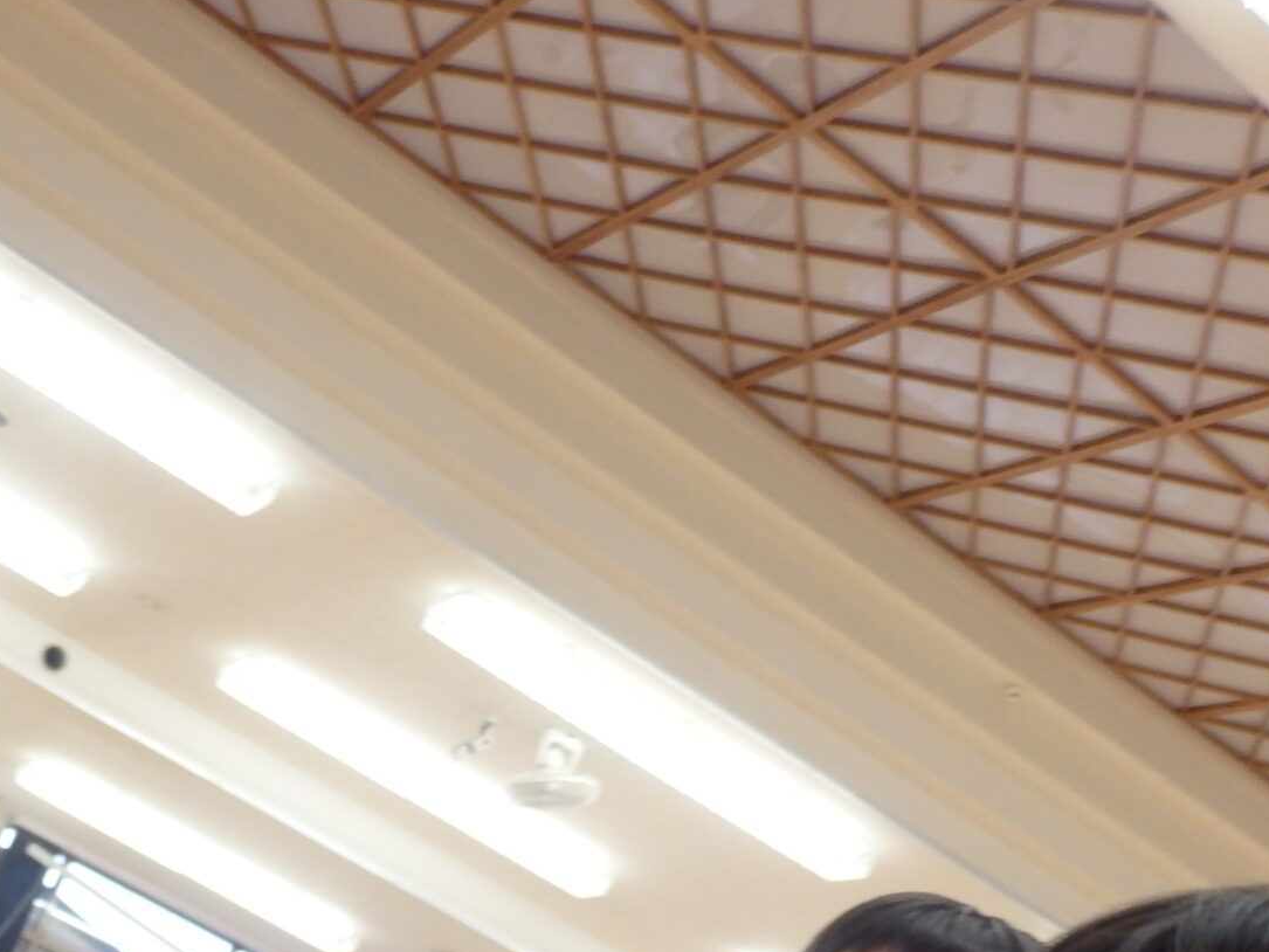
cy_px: 1079
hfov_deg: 31.6
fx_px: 2163
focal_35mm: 59
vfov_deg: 23.1
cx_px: 198
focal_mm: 4.5
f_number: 3
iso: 200
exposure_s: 1/30
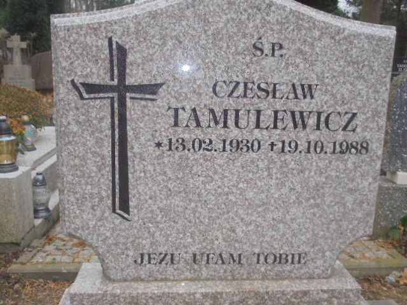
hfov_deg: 54.0
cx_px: 204
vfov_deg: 41.8
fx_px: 400
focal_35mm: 34
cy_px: 152
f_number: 4
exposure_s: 1/30
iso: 100
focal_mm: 6.1
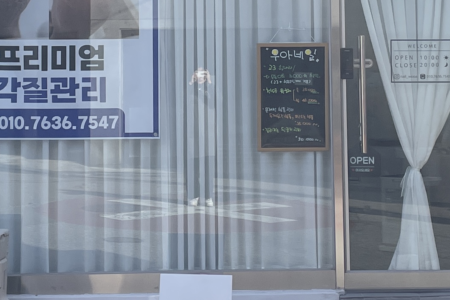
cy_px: 14
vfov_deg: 13.1
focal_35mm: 103
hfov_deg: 19.8
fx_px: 1287
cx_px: 232
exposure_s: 1/1416
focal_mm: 4.2
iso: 32
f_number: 1.6
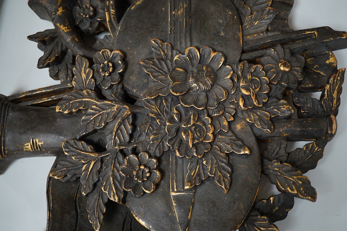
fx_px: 434
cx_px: 174
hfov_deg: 43.6
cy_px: 116
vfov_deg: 29.9
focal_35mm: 45
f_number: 5.6
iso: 1250
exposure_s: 1/125
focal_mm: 30
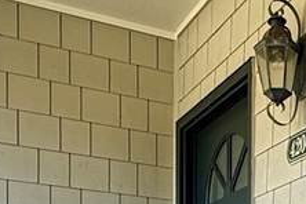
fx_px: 714
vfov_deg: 14.3
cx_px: 343
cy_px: 374
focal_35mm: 84
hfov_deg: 22.7
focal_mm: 2.22
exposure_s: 1/99
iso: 40
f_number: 2.2
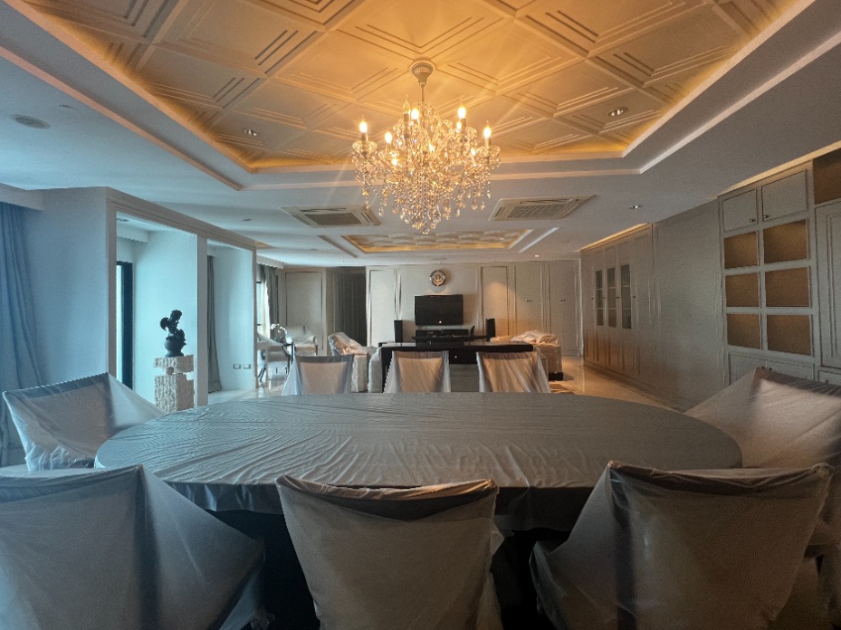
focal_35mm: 14
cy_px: 300
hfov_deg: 102.1
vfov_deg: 85.6
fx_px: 340
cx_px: 419
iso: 125
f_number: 1.8
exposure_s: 1/100
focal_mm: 1.57
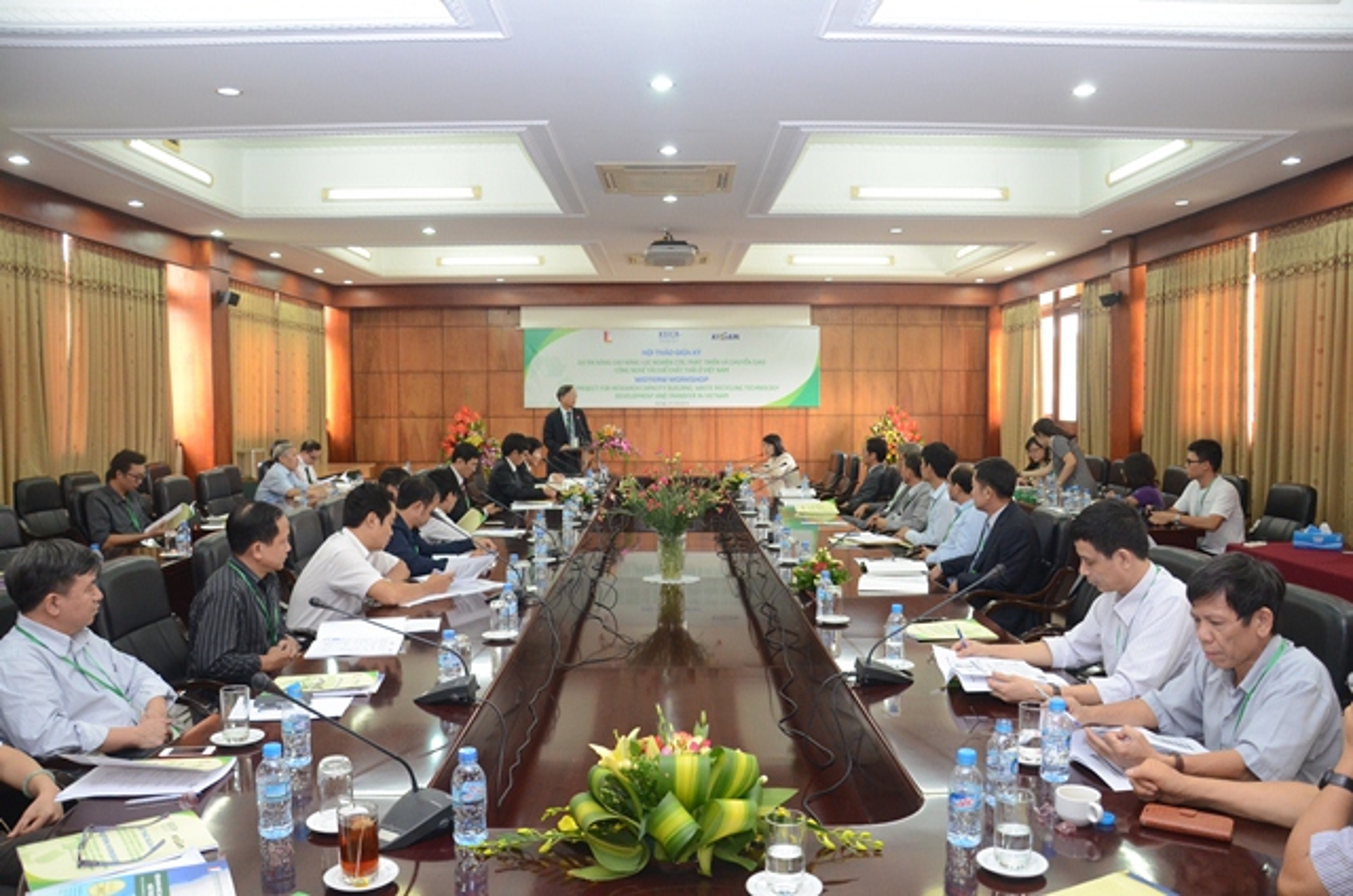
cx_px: 676
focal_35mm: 27
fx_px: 1013
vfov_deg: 47.7
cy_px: 448
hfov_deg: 67.5
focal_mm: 18
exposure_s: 1/60
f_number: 4
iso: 1600
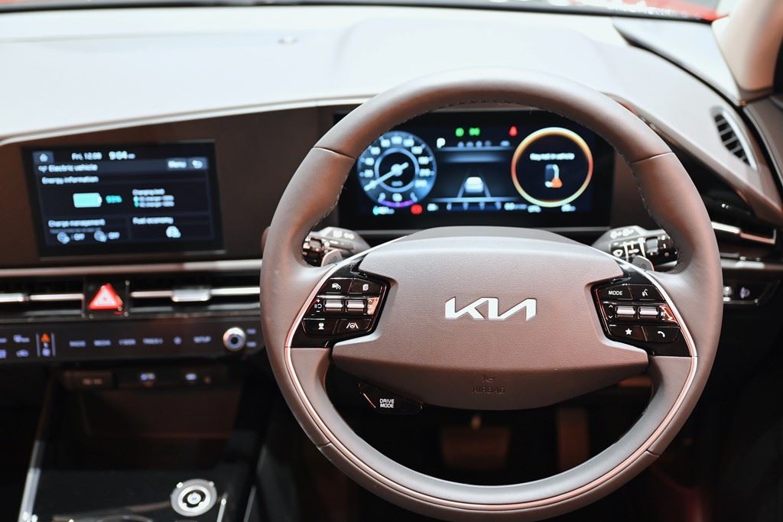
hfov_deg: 47.4
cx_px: 392
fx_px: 892
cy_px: 261
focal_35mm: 41
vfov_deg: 32.6
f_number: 2.8
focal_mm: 41
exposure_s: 1/40
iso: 1600
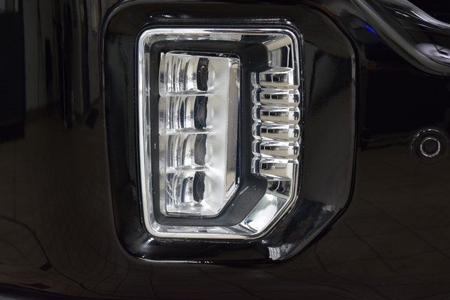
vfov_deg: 12.9
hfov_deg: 19.3
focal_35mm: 106
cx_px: 224
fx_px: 1325
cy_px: 150
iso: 1400
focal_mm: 70
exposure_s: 1/30
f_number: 7.1
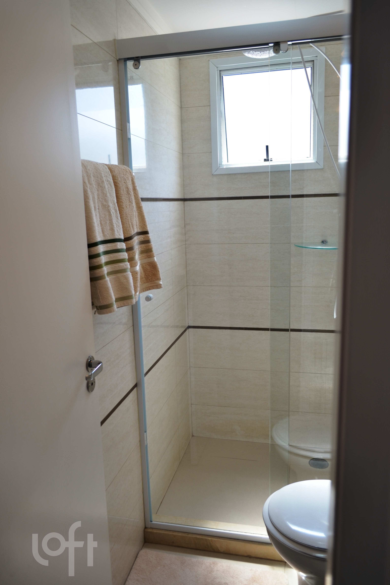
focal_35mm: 27
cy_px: 292
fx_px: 439
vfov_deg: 67.4
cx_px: 195
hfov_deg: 47.9
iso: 100
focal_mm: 18
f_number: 3.5
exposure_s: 1/60
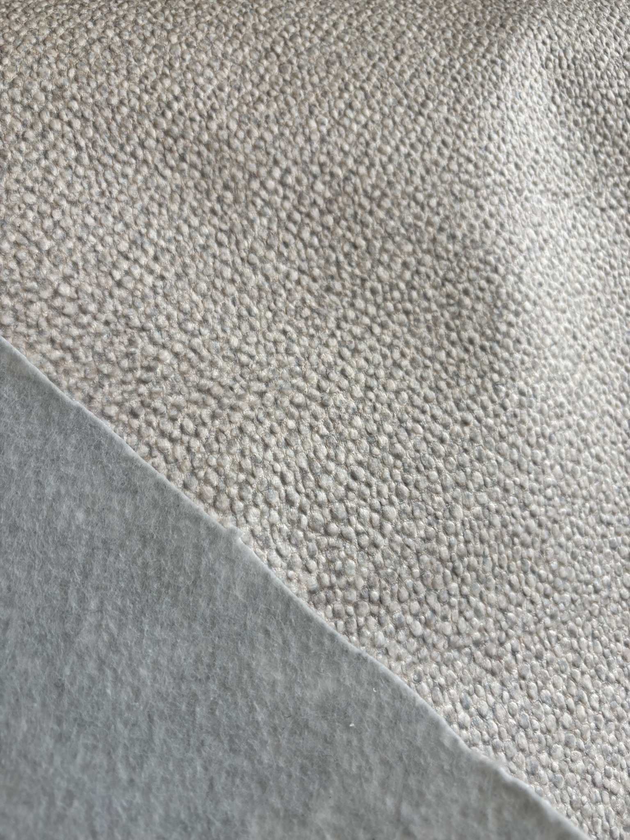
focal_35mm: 26
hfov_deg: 53.1
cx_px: 315
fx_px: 631
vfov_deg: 67.3
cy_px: 420
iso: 32
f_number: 1.6
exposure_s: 1/130
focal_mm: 5.96
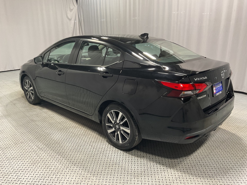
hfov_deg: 61.7
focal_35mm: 29
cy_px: 92
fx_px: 207
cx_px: 124
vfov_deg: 48.2
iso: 100
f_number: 1.8
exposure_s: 1/60
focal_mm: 3
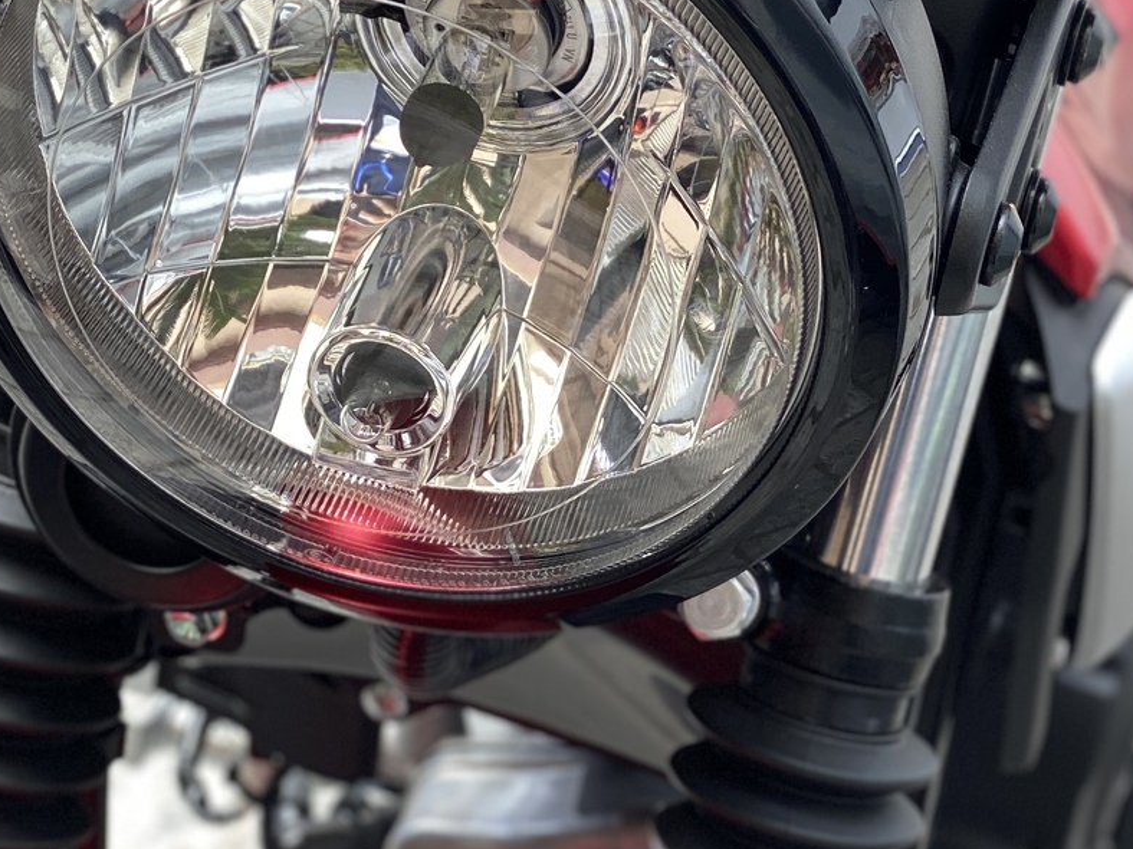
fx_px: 4320
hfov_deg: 14.9
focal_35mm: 132
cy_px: 49
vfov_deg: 11.1
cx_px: 613
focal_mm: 6
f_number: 2
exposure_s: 1/122
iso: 32
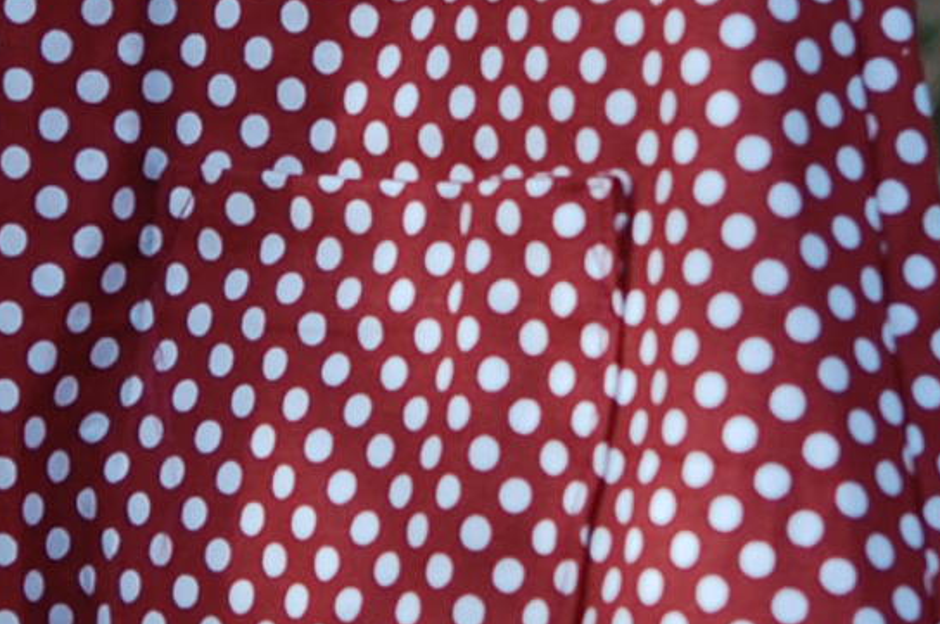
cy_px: -36
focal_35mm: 498
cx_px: 358
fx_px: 12984
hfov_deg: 4.1
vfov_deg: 2.8
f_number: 5.6
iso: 200
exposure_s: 1/320
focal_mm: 60
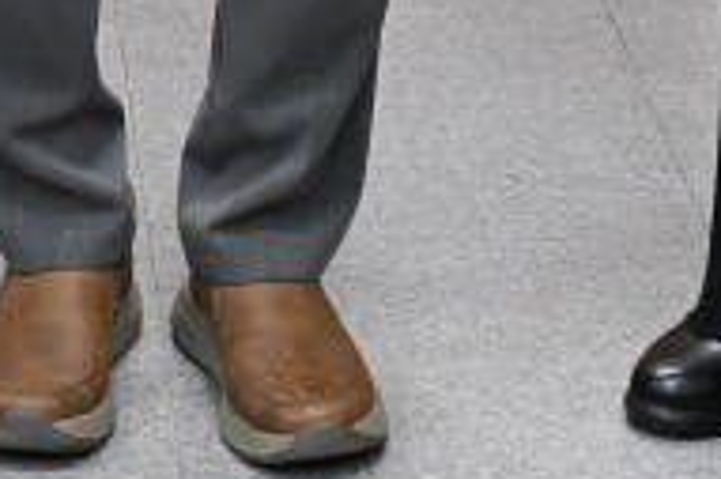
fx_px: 4162
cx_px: -38
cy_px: -998
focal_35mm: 208
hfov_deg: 9.8
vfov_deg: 6.1
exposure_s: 1/125
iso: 2500
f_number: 5.6
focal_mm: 31
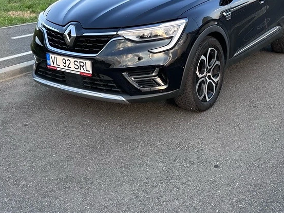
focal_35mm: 47
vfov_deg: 30.6
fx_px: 386
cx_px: 136
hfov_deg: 40.4
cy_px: 67
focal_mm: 5.7
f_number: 1.5
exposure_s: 1/316
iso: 50
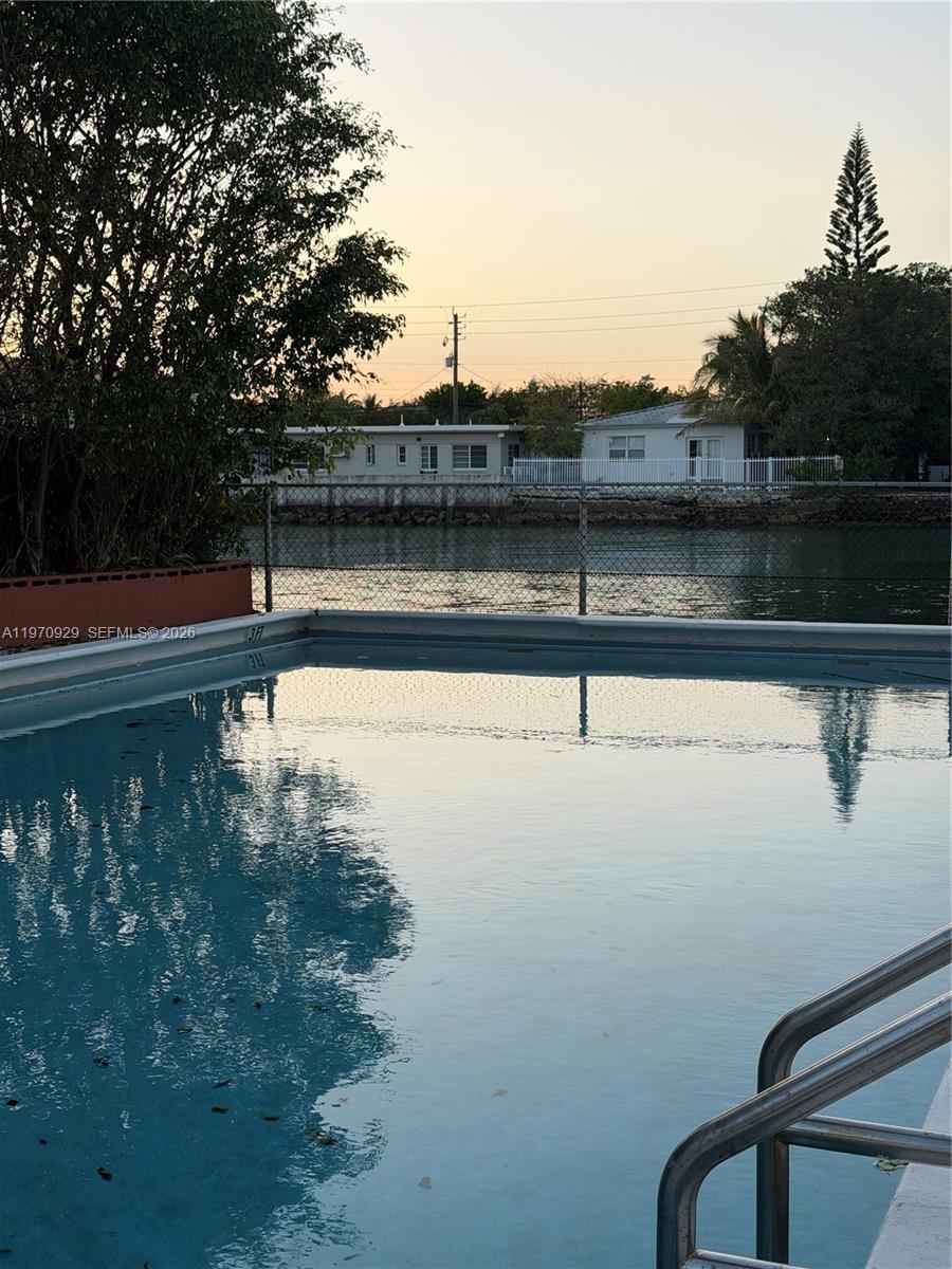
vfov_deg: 39.7
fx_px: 1760
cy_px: 634
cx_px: 476
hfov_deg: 30.3
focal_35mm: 48
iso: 64
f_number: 1.78
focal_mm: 6.76
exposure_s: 1/928
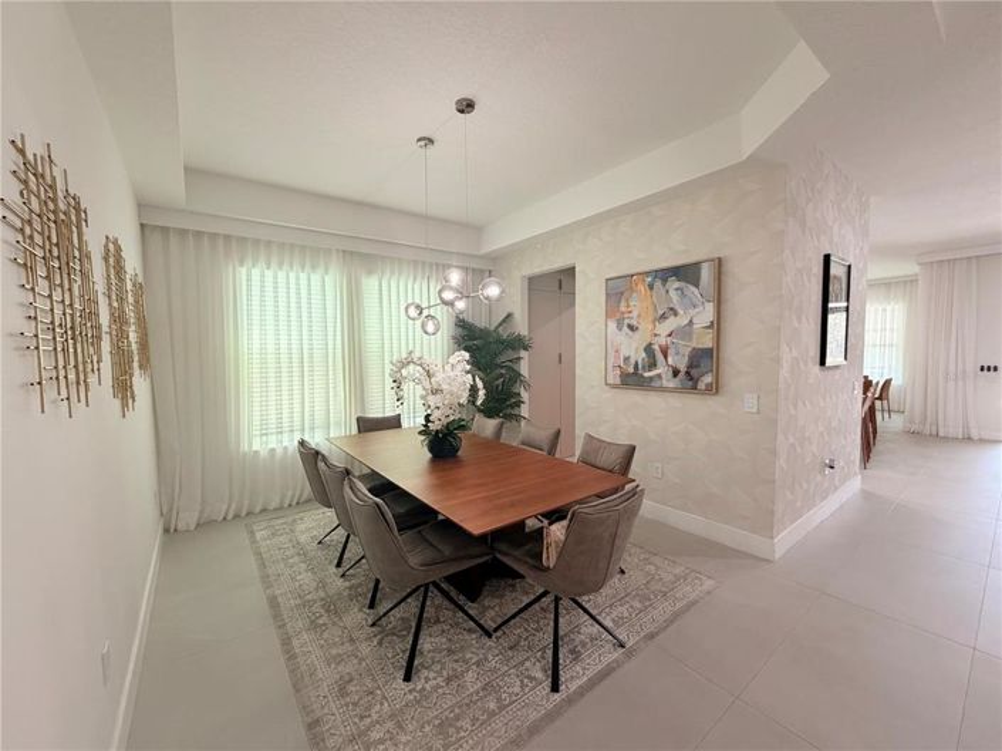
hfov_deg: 102.1
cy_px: 376
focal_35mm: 14
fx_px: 405
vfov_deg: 85.6
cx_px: 501
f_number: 2.2
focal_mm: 2.22
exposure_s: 1/120
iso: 250
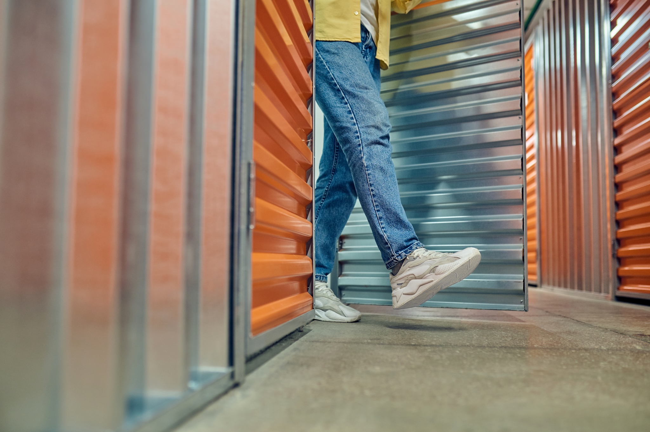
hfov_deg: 54.5
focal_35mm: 35
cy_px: 216
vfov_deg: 37.8
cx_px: 325
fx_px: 632
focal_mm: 35
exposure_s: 1/160
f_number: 2.5
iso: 500
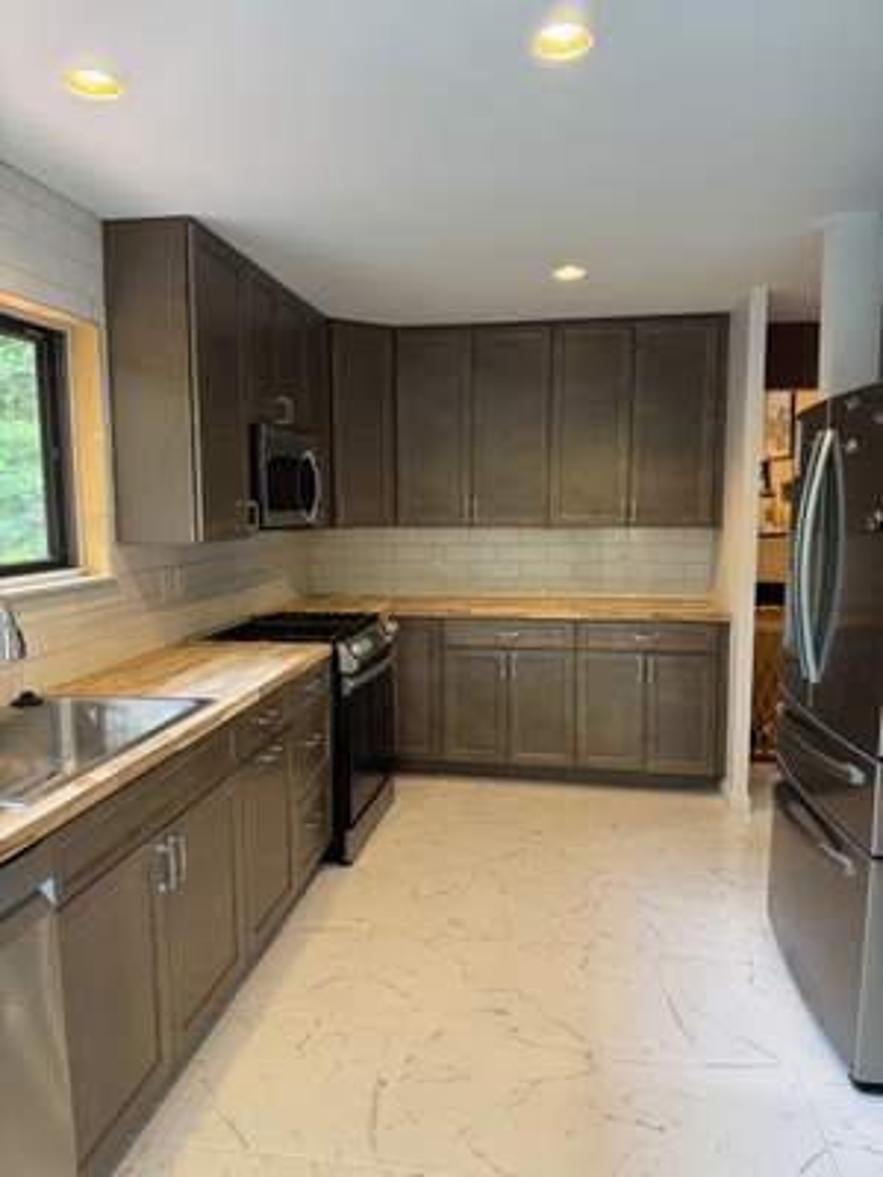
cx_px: 442
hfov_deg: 56.8
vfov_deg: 71.6
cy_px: 588
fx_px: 816
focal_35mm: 24
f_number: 1.78
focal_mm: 6.76
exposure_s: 1/60
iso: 200
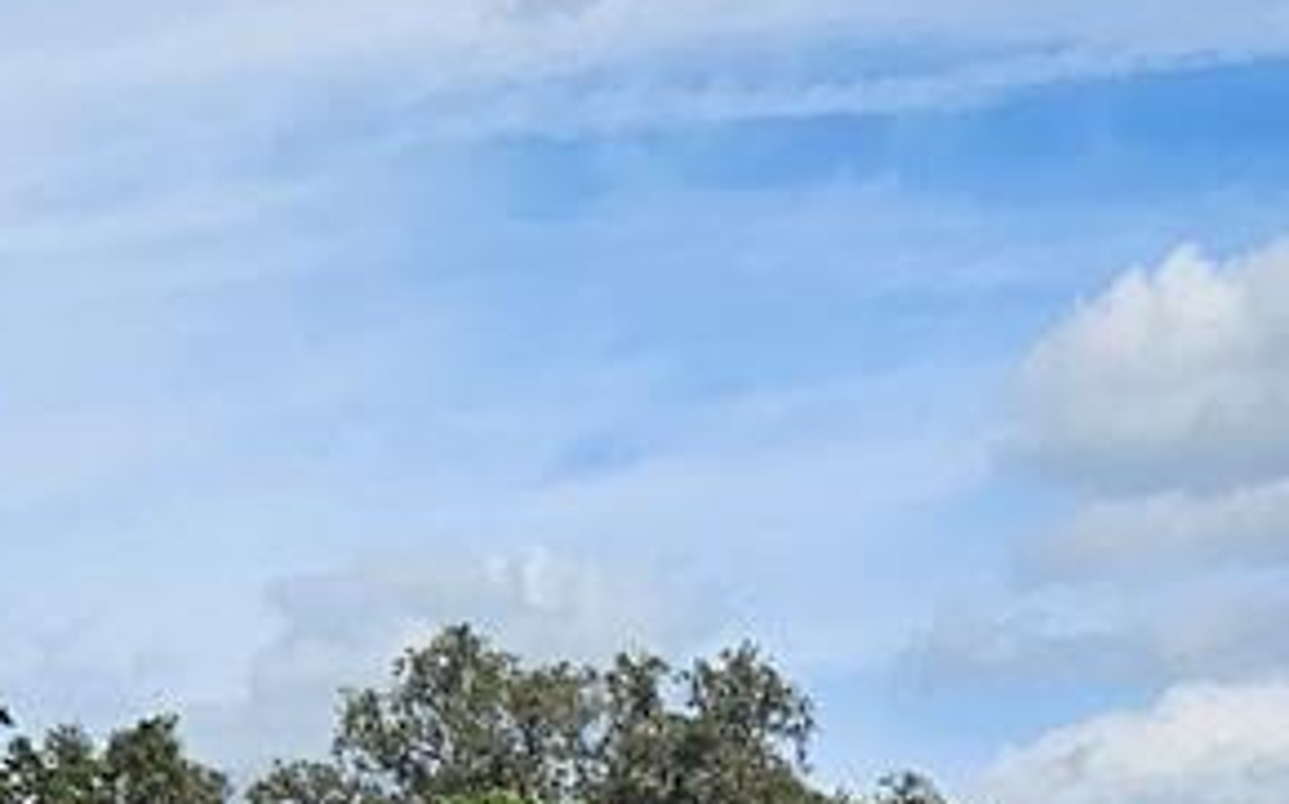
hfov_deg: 27.1
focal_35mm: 76
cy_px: 1684
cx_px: 791
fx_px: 2669
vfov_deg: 14.0
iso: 50
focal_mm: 2.2
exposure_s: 1/3345
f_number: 2.2
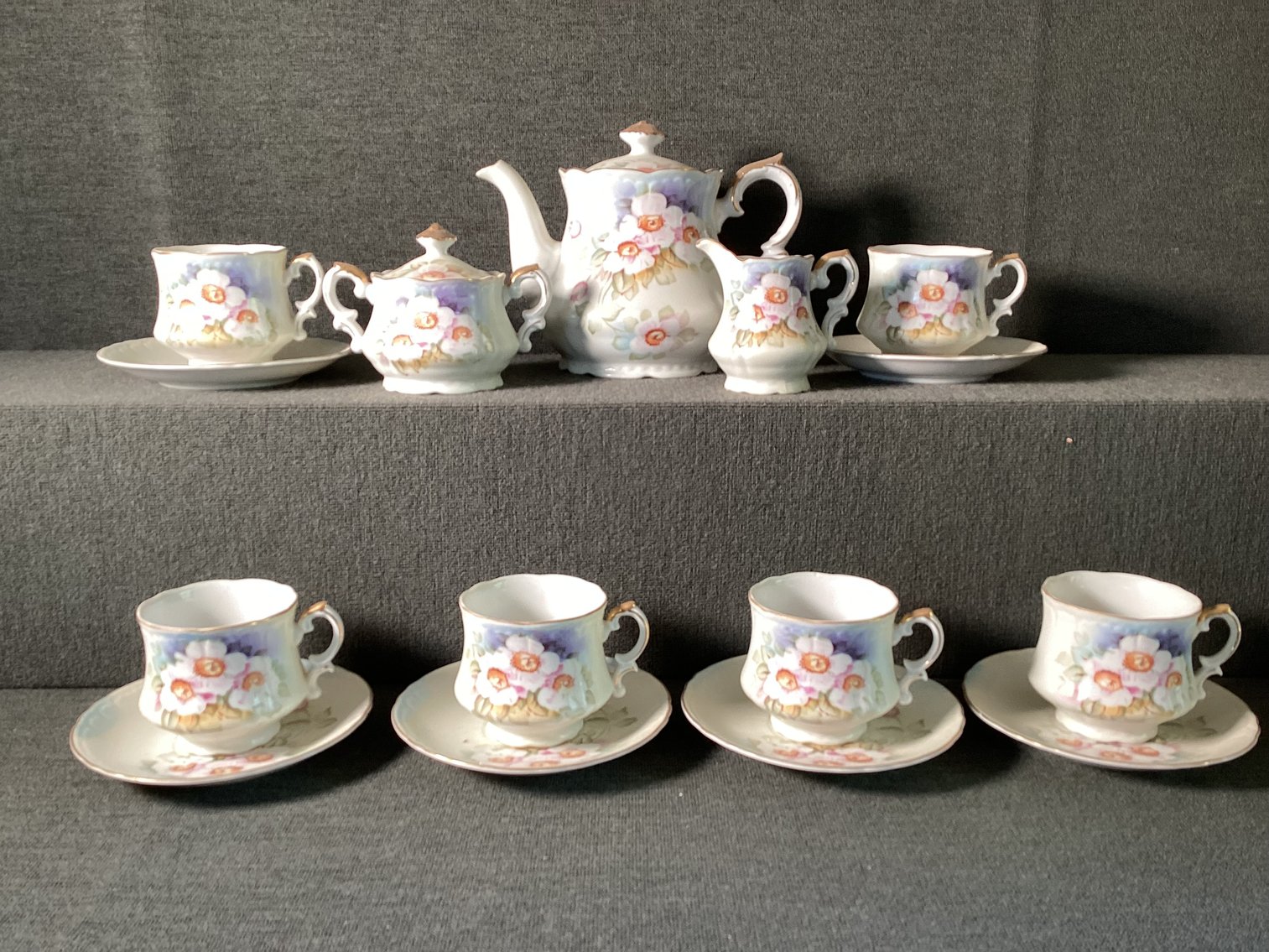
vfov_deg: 45.4
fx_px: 1137
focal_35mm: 31
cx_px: 634
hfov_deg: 58.3
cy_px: 476
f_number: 2.4
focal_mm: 3.3
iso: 80
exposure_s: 1/50
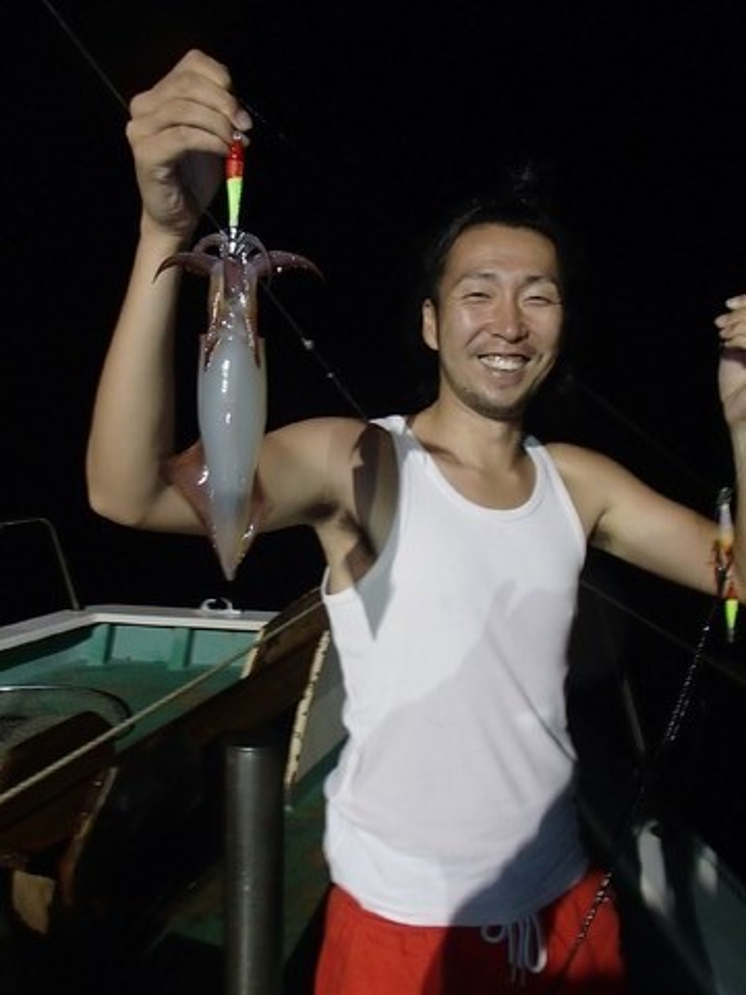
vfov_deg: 63.4
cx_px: 373
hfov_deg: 49.7
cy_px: 498
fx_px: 805
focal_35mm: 28
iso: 400
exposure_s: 1/30
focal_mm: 5
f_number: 3.9
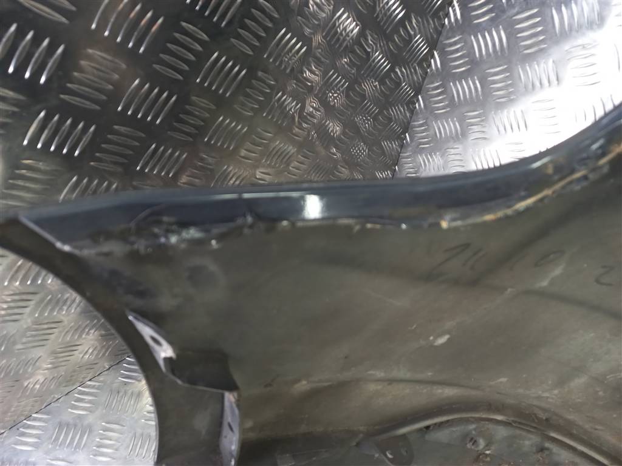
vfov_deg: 54.9
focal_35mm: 25
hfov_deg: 69.4
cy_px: 233
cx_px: 311
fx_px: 449
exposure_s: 1/50
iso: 100
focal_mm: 4.6
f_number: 1.8
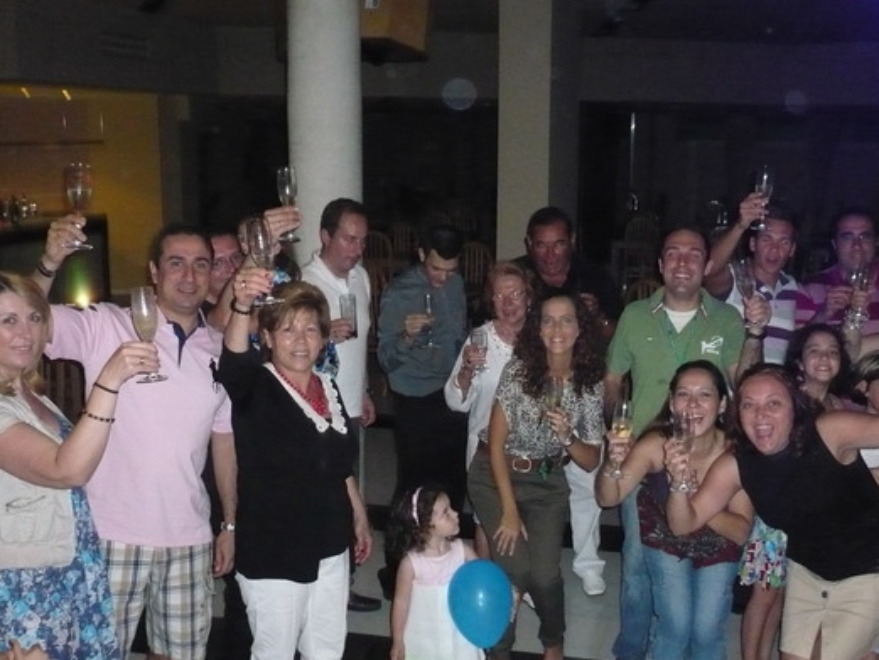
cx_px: 479
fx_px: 1092
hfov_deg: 43.8
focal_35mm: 43
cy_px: 368
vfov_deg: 33.6
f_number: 2.8
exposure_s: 1/30
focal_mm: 5.8
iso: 640
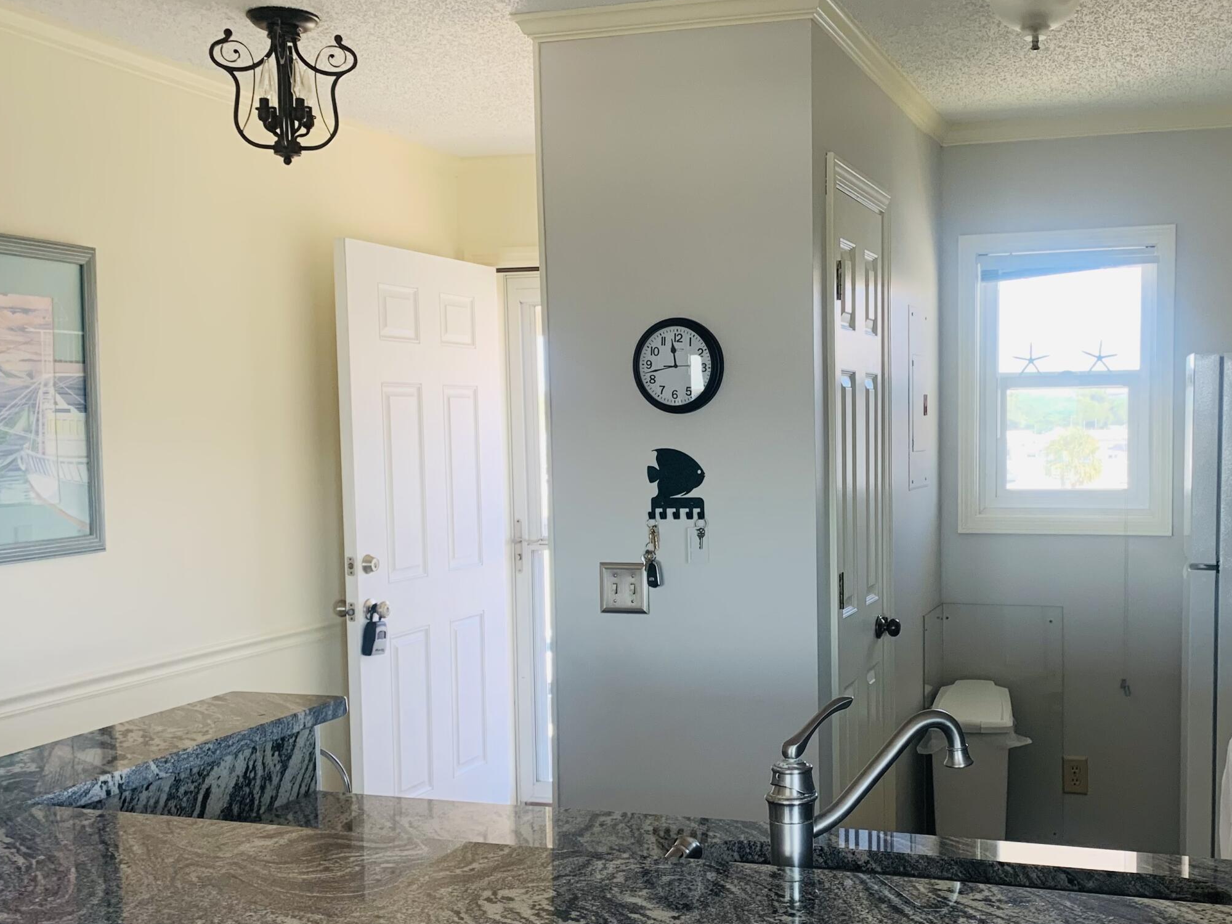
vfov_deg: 36.8
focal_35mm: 39
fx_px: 1388
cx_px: 830
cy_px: 522
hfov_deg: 47.0
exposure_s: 1/121
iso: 80
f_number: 1.8
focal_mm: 4.25
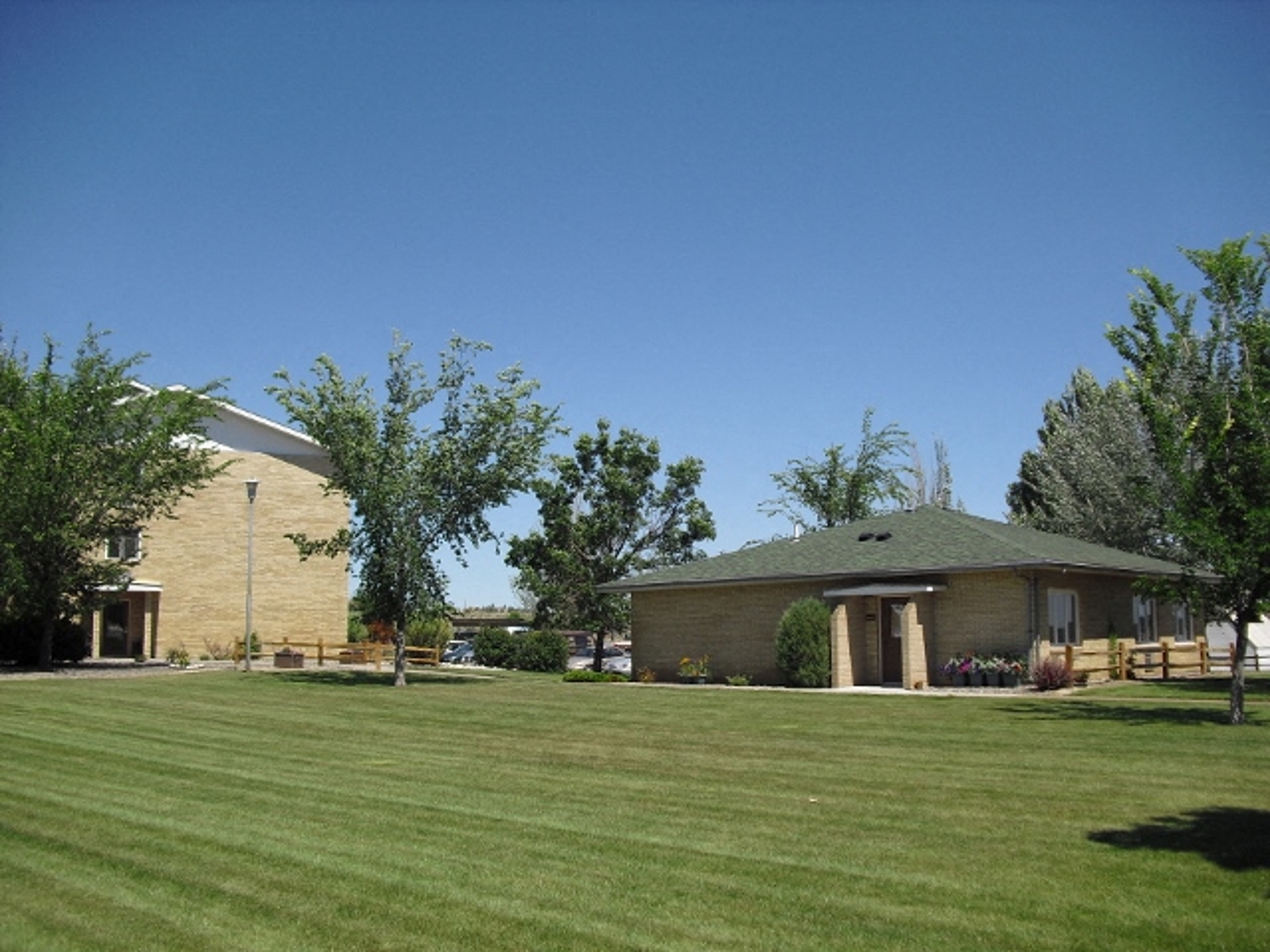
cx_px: 635
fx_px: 1321
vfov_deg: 39.7
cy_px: 476
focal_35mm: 36
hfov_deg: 51.4
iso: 64
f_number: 7.8
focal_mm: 6.3
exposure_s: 1/200
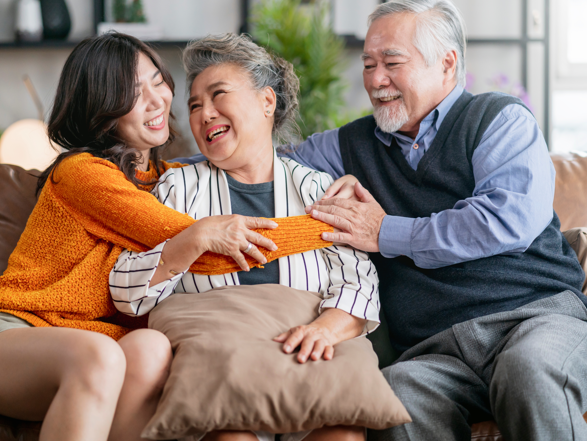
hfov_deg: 20.6
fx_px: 1611
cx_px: 274
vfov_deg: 15.6
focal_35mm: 95
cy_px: 217
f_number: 1.8
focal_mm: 85
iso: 1000
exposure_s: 1/1600
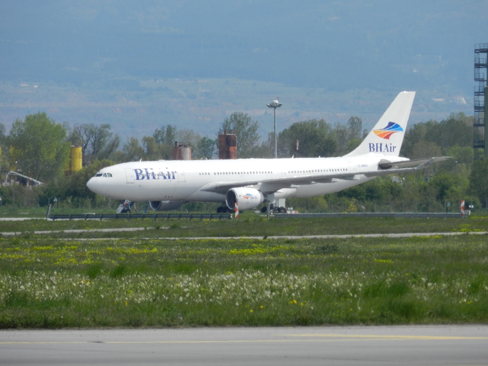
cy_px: 183
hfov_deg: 3.4
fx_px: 8148
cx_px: 244
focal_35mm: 578
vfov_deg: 2.6
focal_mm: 102.8
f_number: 5.7
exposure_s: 1/1000
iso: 160
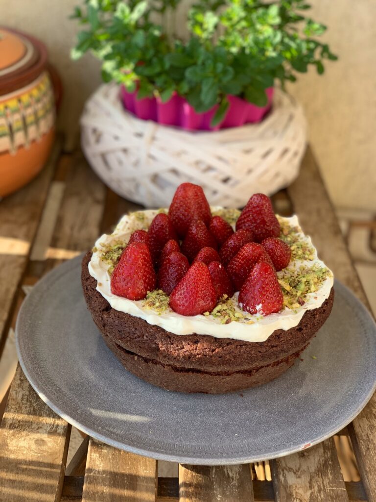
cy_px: 251
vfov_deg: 36.8
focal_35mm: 52
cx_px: 188
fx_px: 753
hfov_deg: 28.0
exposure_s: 1/122
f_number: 2.4
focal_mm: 6
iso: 25
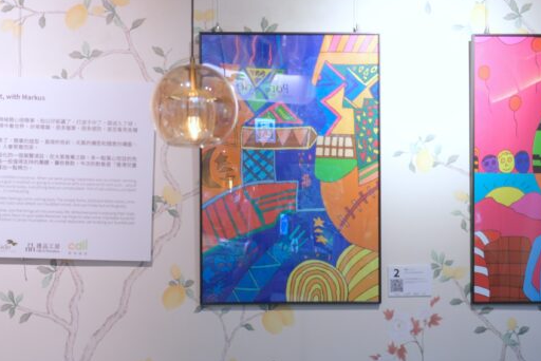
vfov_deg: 21.8
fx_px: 932
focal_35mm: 62
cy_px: 252
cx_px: 282
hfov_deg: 32.4
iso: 800
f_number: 3.2
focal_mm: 20.5
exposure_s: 1/100
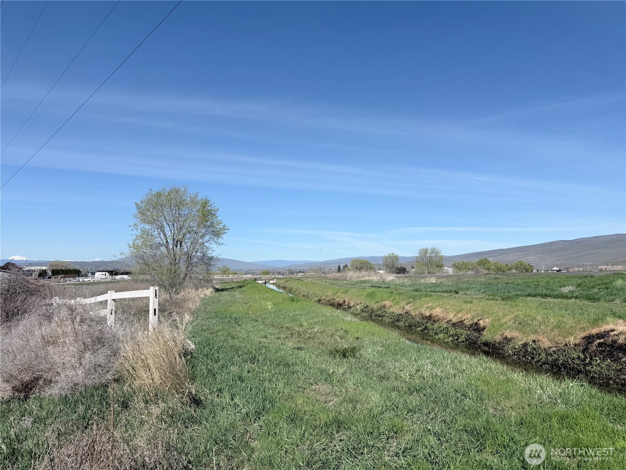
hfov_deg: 71.6
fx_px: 434
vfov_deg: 56.8
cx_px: 313
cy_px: 235
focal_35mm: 24
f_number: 1.78
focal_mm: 6.76
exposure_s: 1/7353
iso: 80
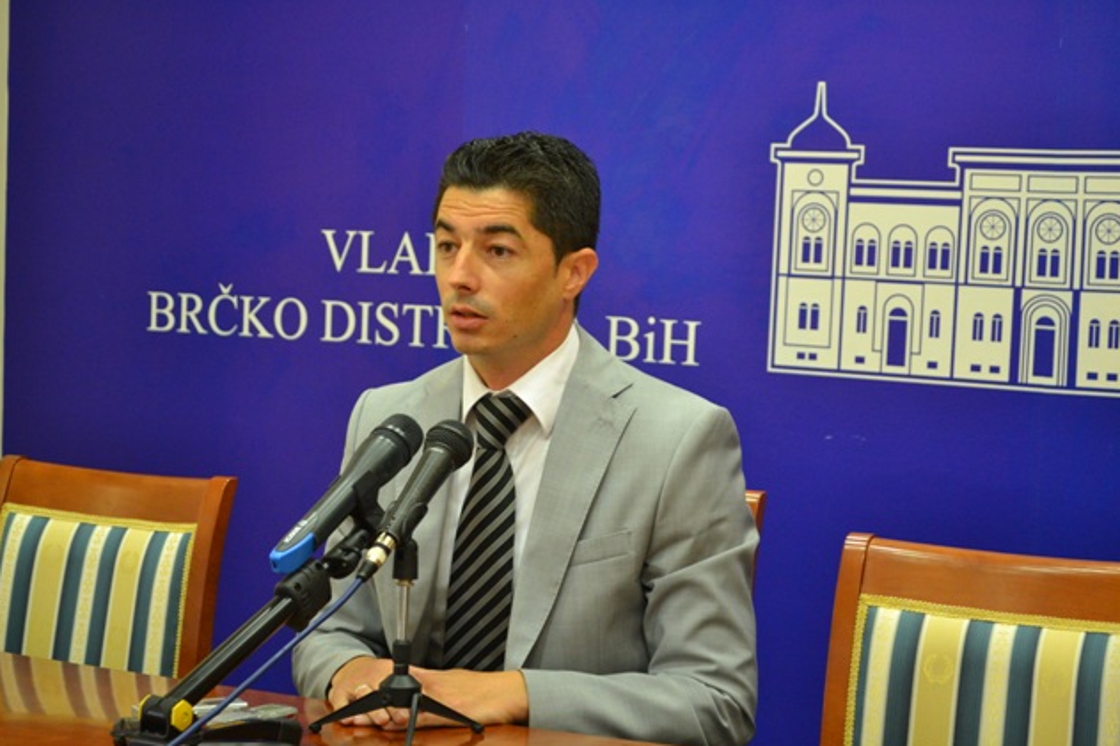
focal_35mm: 69
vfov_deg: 19.9
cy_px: 376
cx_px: 557
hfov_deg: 29.5
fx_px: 2130
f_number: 5.3
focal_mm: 45
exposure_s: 1/60
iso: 1800
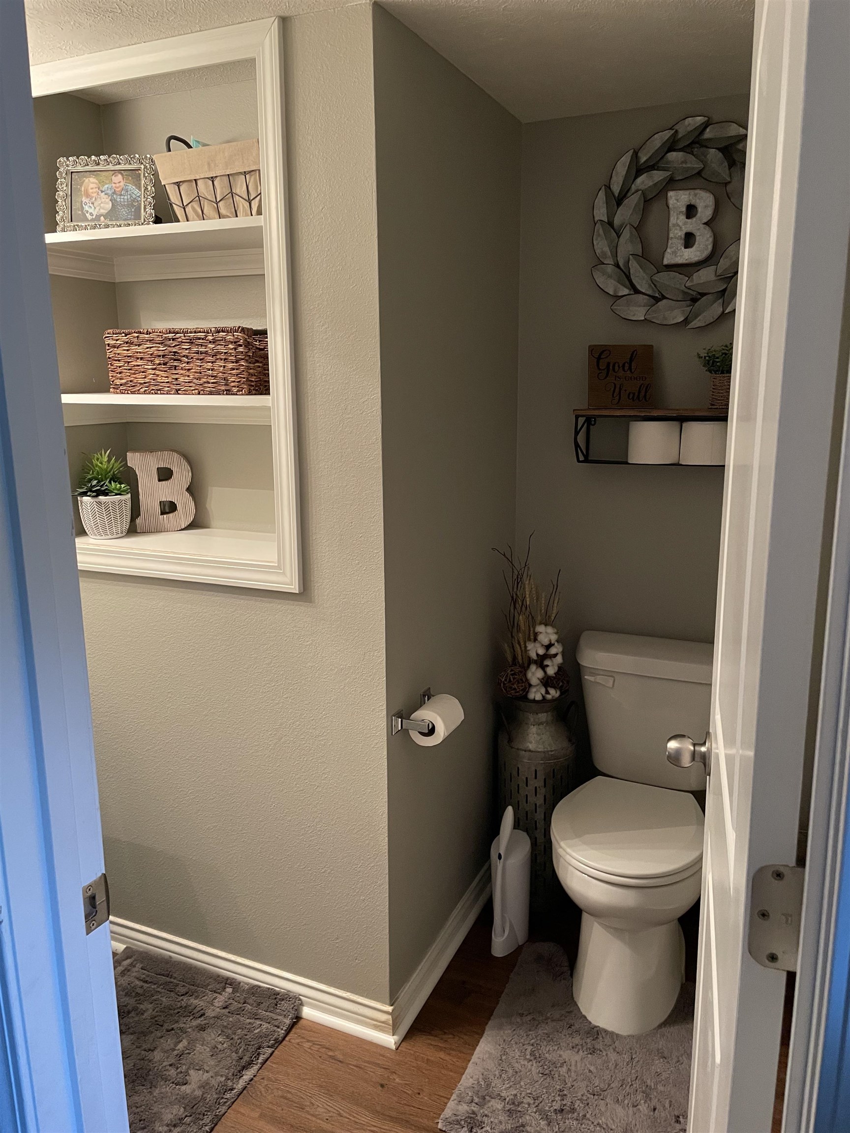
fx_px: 851
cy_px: 566
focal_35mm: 26
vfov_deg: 67.3
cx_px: 425
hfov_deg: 53.1
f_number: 1.6
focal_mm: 4.2
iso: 320
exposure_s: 1/60
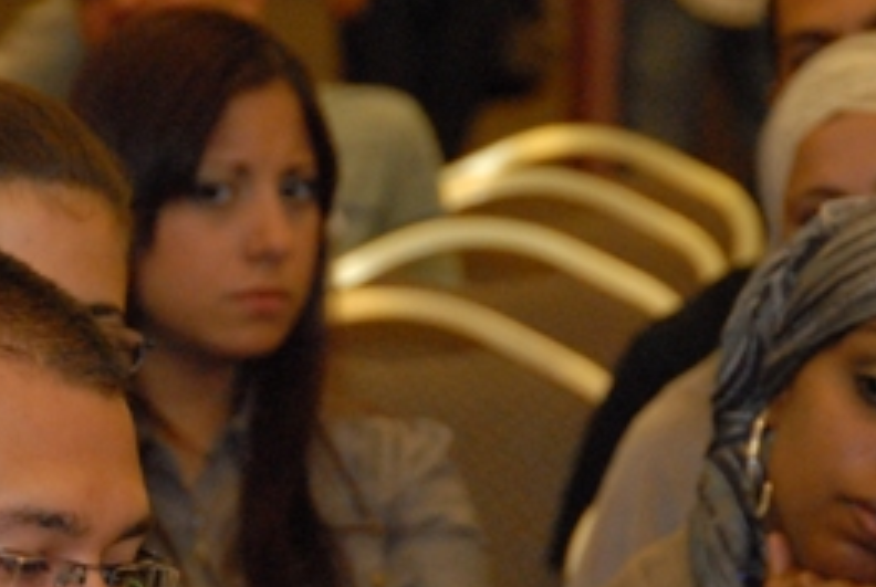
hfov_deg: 5.4
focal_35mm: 384
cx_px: 100
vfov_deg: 3.6
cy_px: 627
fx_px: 9360
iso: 1250
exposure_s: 1/60
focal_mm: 112
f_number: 8
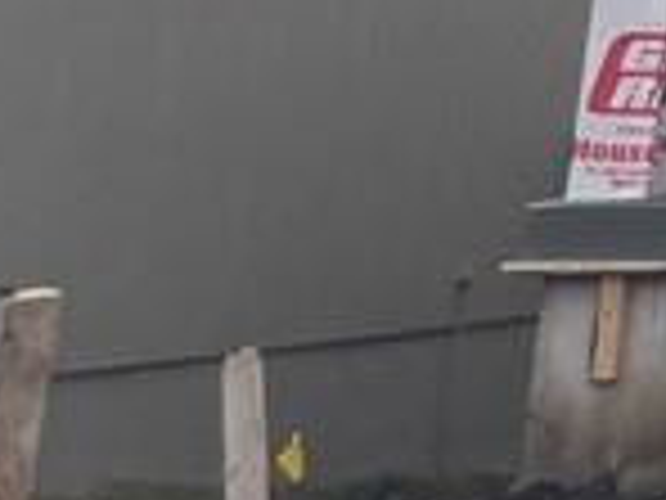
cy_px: -914
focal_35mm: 173
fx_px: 3328
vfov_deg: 7.7
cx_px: 2200
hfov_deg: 8.7
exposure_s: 1/3559
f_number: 1.6
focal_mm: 5.1
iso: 32
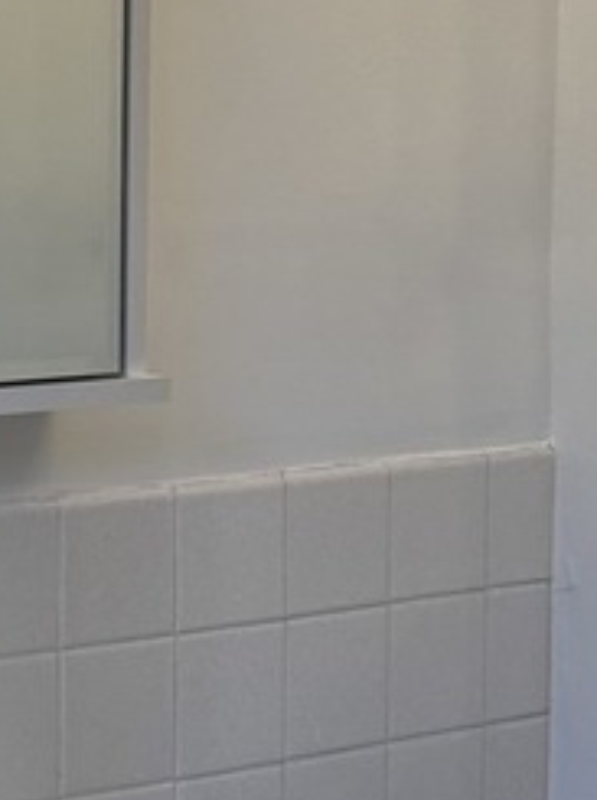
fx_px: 2444
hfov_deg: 12.3
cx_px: -604
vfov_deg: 18.6
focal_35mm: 106
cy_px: 418
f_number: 1.78
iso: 200
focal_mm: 6.76
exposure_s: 1/239
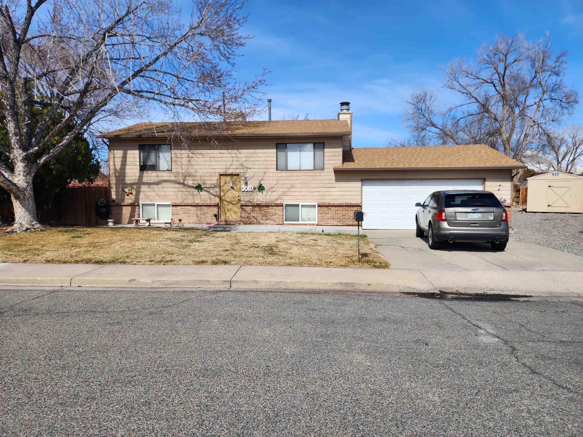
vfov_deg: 58.9
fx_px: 387
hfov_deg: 73.9
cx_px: 292
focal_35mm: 23
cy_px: 218
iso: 12
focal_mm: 6.4
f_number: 1.8
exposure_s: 1/932
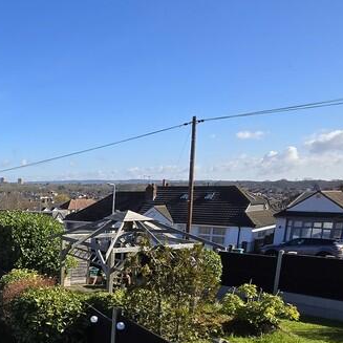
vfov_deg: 44.1
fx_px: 404
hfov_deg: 37.4
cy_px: 267
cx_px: -47
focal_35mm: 36
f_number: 2.2
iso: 25
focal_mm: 1.7
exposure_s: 1/919
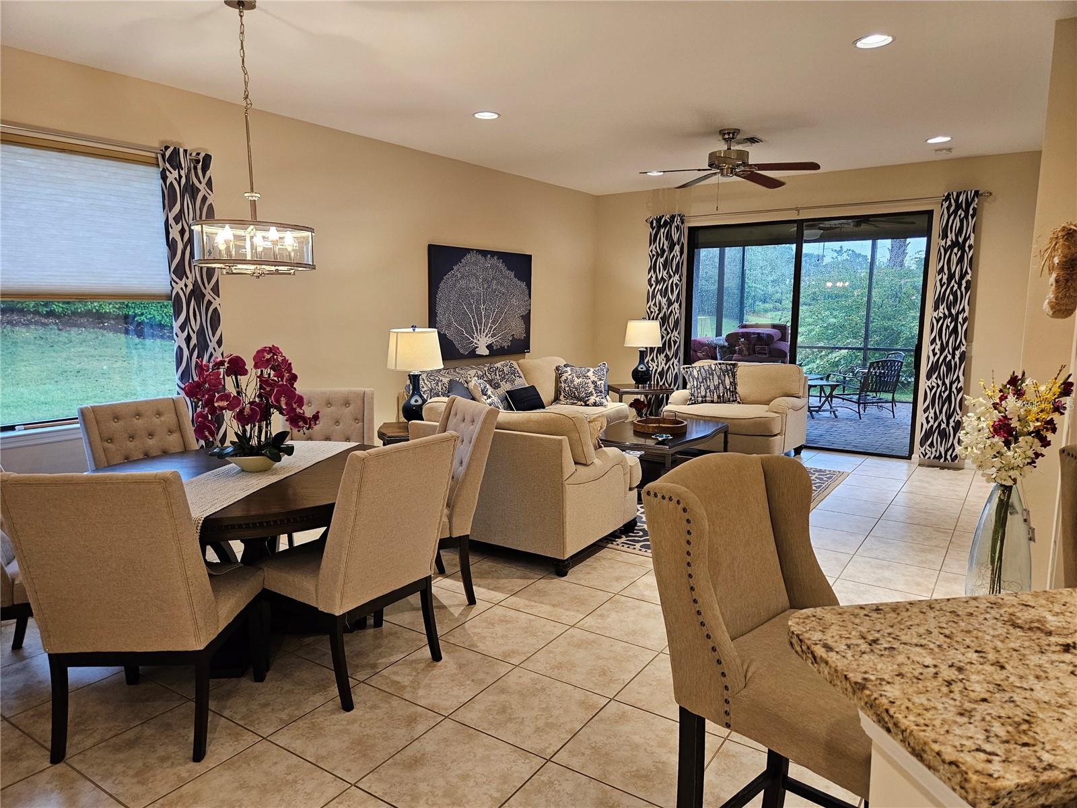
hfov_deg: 73.9
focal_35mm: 23
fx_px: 716
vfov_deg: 58.9
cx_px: 538
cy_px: 404
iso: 320
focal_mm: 5.4
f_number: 1.8
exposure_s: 1/120
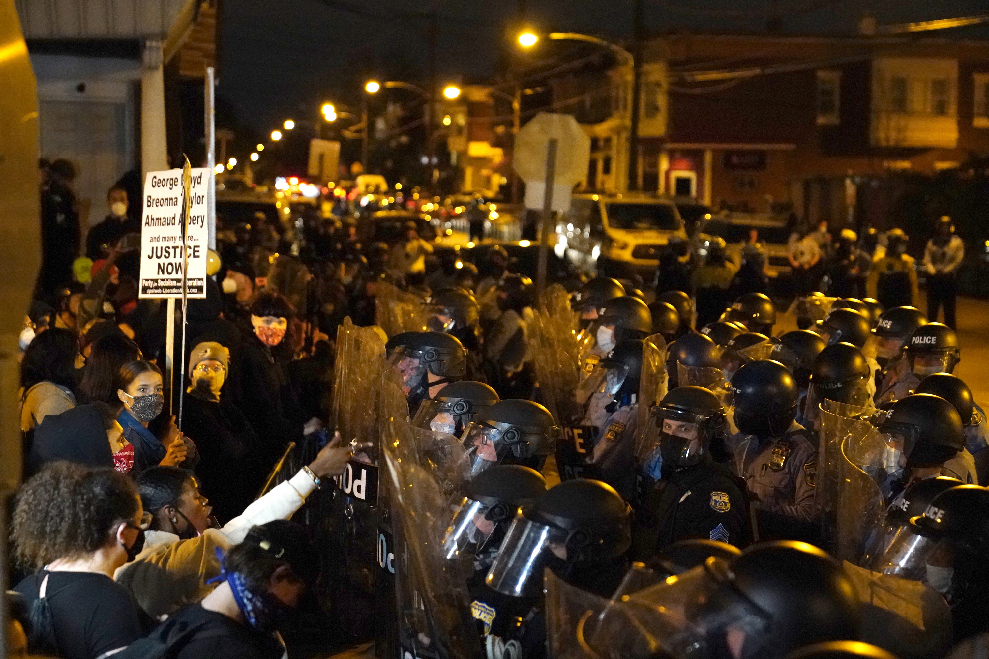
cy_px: 330
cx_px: 494
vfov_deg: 19.5
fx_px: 1923
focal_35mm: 70
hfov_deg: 28.8
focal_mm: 70
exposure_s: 1/125
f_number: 2.8
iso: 12800
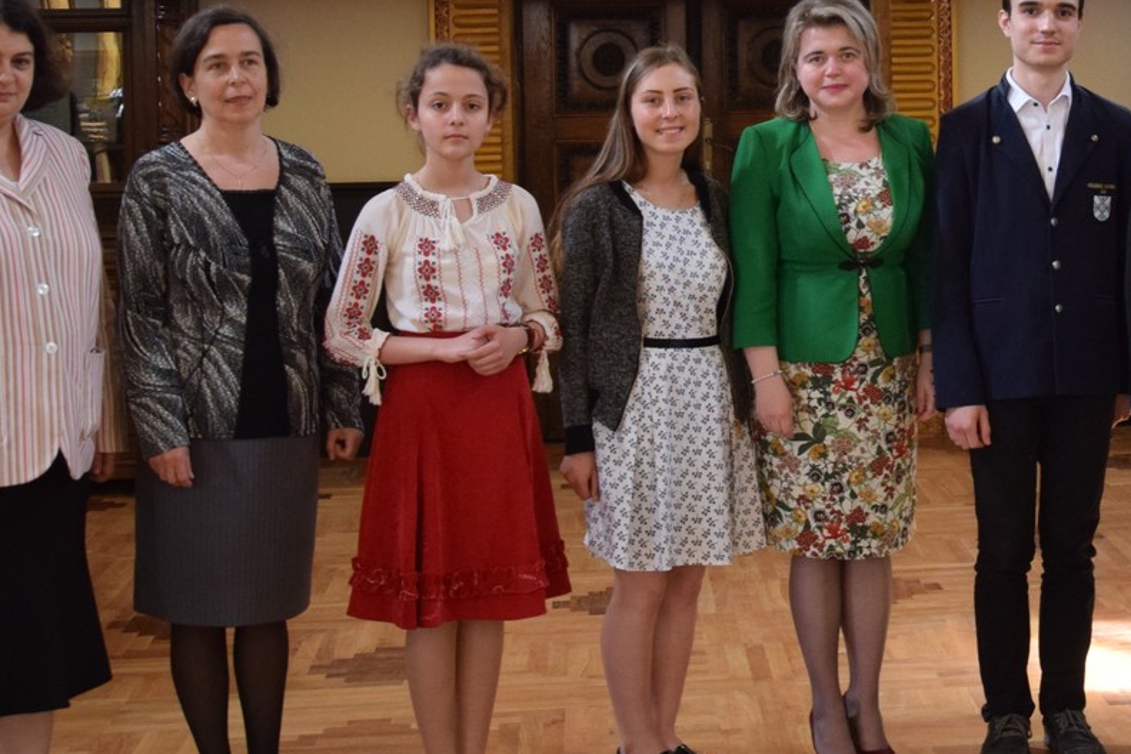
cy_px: 127
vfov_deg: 17.7
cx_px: 1024
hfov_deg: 25.7
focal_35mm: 76
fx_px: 2394
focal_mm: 21
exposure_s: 1/50
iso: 800
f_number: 4
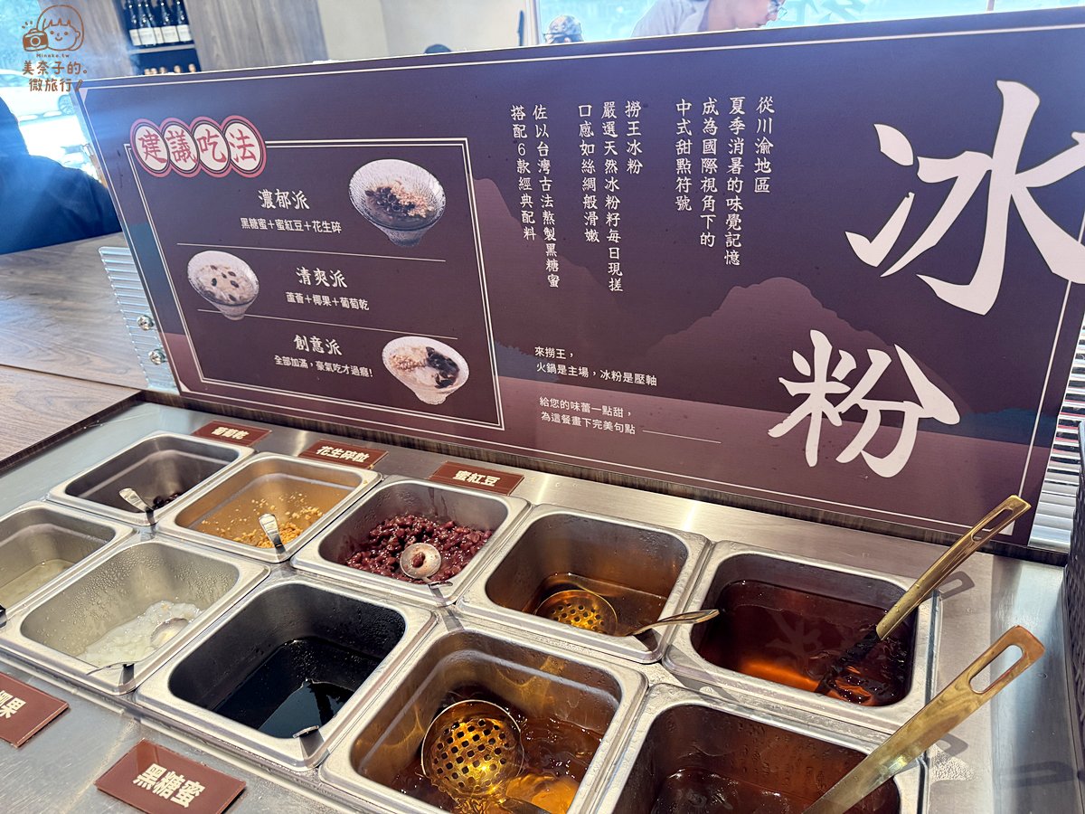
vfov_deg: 56.8
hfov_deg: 71.6
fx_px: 752
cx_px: 542
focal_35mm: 24
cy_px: 407
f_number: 1.78
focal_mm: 6.76
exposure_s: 1/60
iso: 250
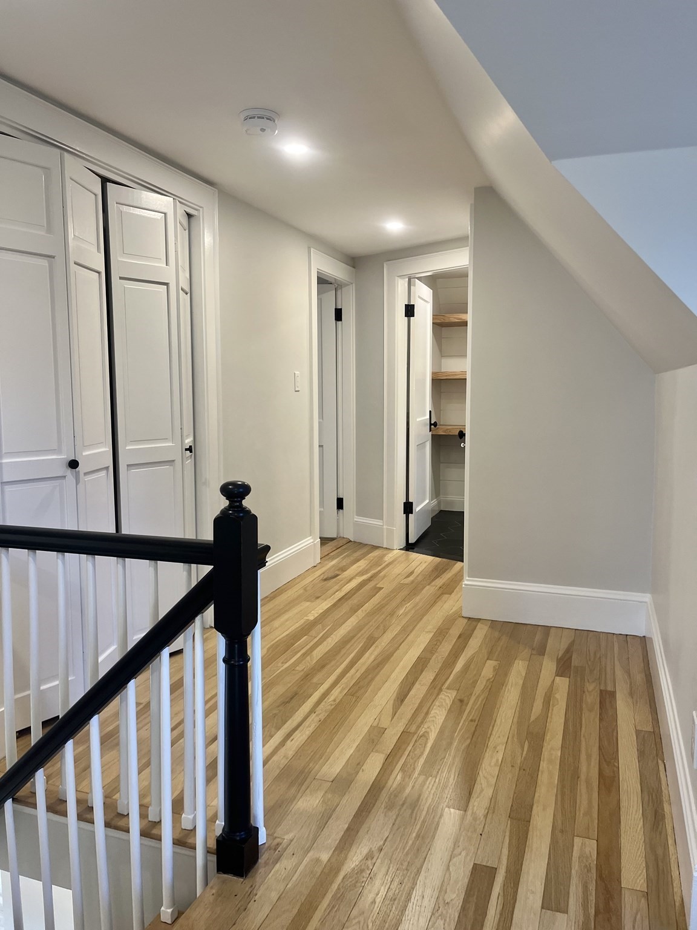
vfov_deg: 67.3
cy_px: 465
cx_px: 348
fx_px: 698
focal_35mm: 26
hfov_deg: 53.1
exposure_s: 1/120
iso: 125
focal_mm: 5.1
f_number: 1.6
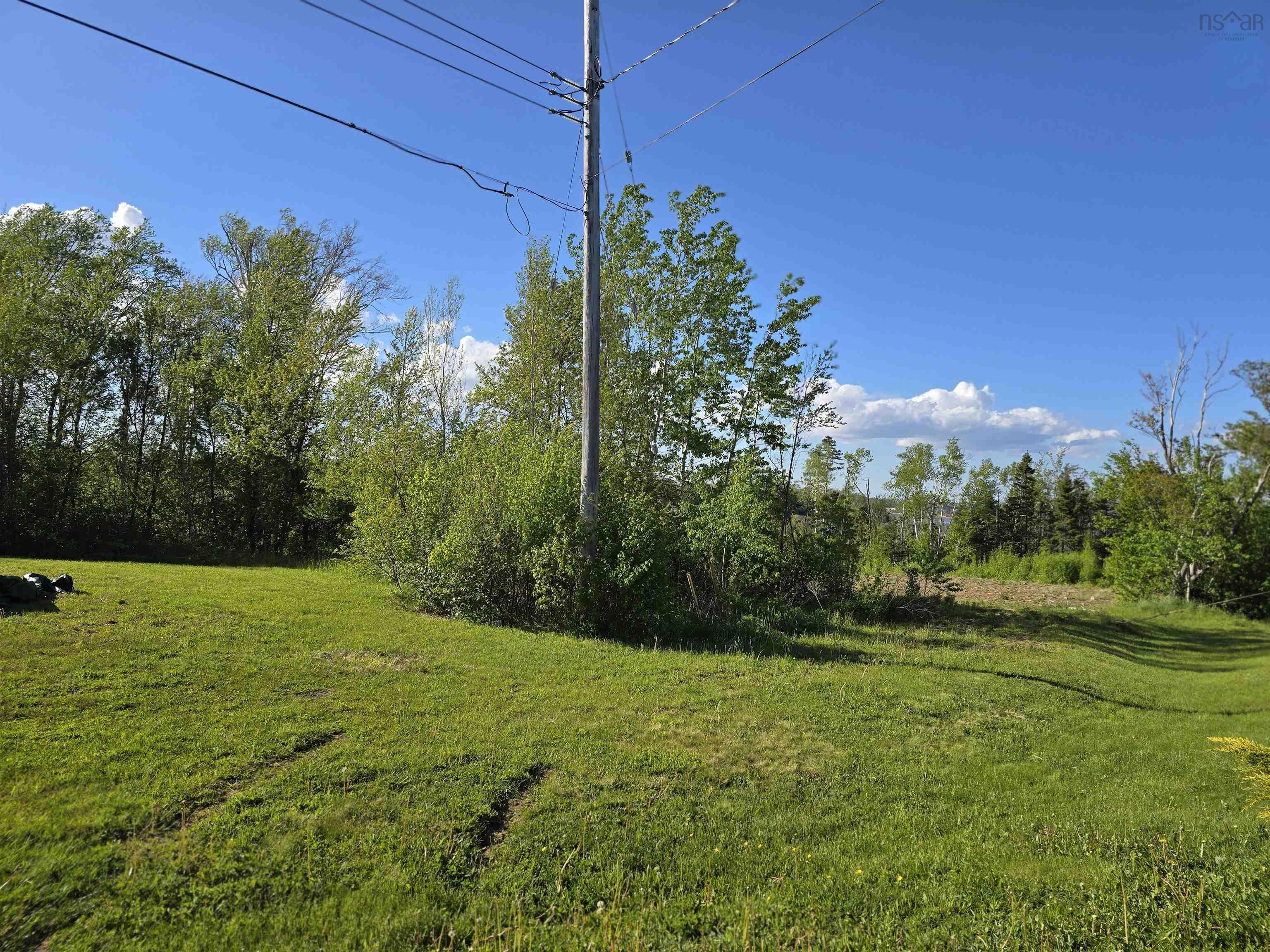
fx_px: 844
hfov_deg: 73.9
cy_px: 476
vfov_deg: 58.9
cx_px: 635
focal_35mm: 23
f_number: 1.7
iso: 12
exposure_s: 1/796
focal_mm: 6.3
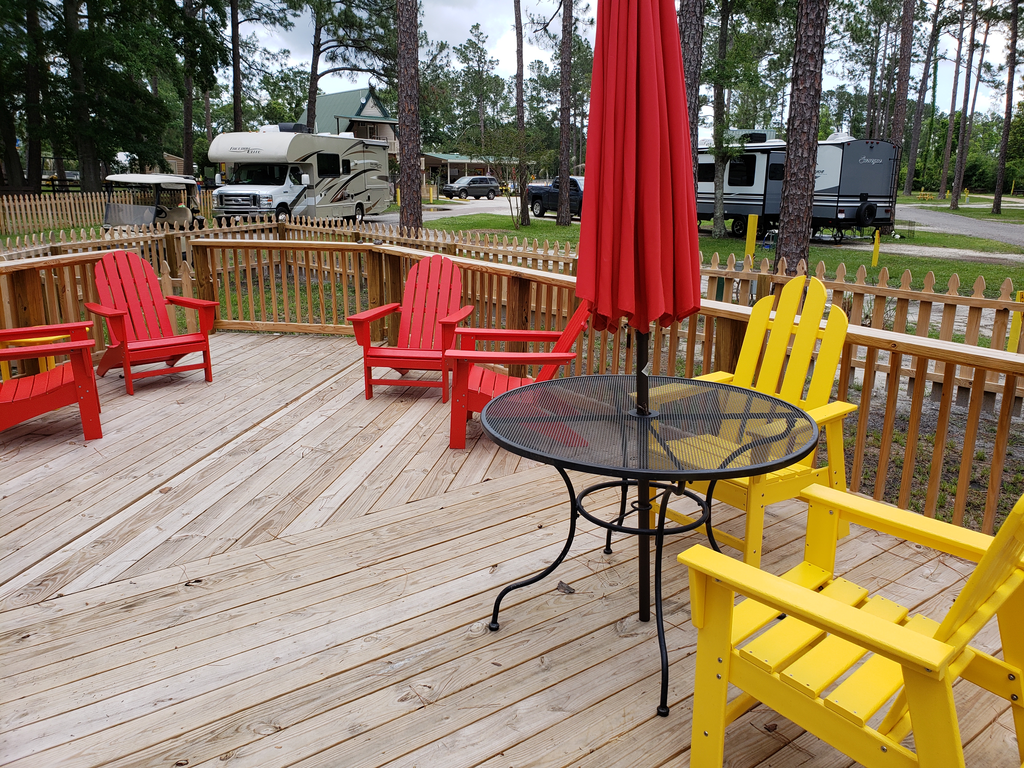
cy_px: 384
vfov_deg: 53.1
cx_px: 512
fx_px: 769
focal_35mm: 26
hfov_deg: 67.3
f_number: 2.4
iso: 50
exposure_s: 1/715
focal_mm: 4.3
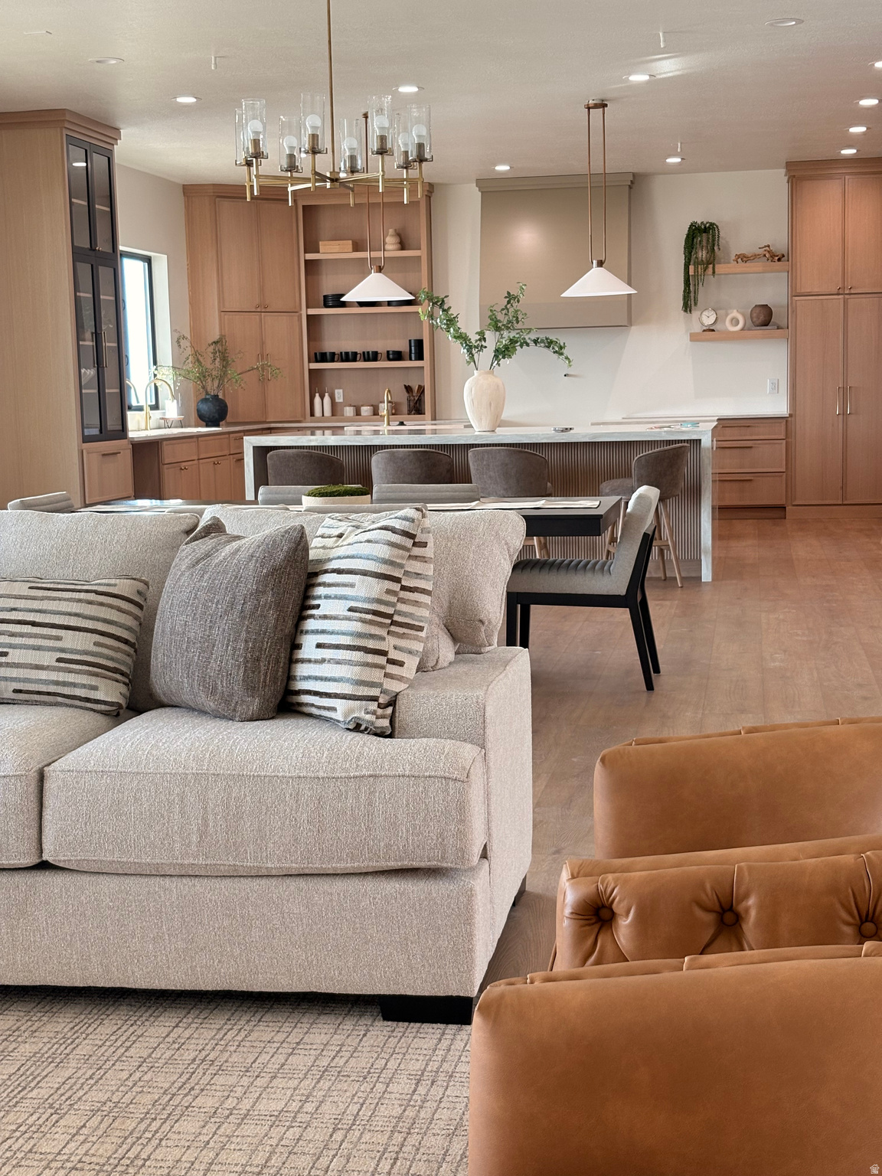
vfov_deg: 36.8
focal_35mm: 52
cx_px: 441
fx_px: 1767
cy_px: 588
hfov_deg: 28.0
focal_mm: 5.96
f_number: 1.6
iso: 32
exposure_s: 1/60
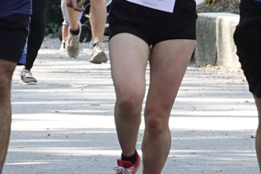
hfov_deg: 2.0
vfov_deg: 1.3
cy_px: -96
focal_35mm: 1043
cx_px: 162
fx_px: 7563
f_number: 4.5
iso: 200
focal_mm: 72
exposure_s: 1/200
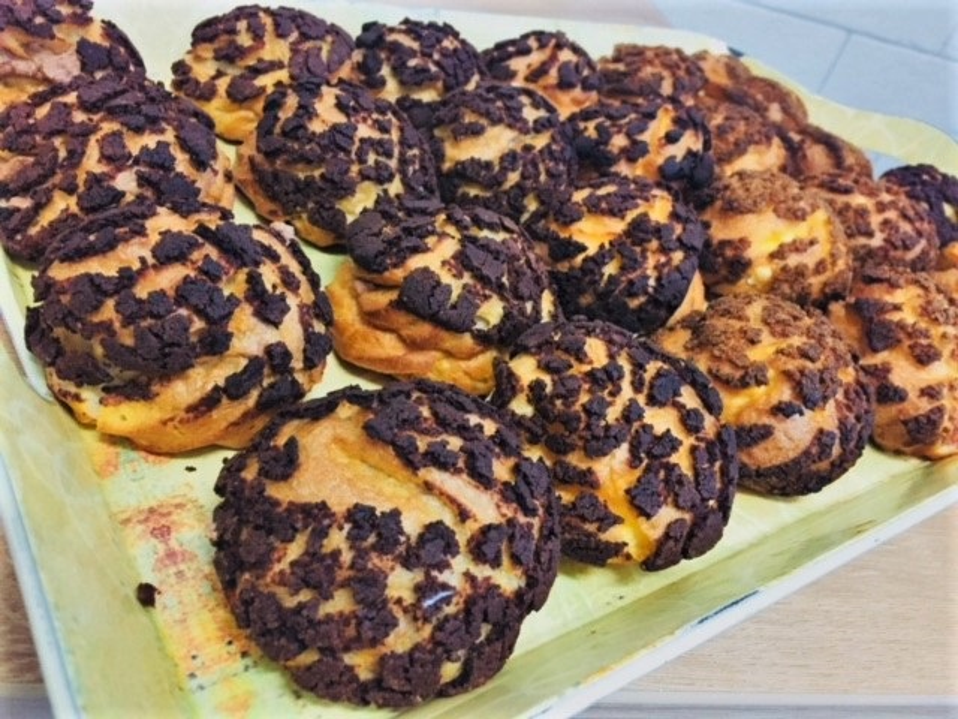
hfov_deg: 61.7
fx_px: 803
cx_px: 479
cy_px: 360
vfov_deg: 48.2
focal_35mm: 29
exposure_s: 1/25
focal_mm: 4.15
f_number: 2.2
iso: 250
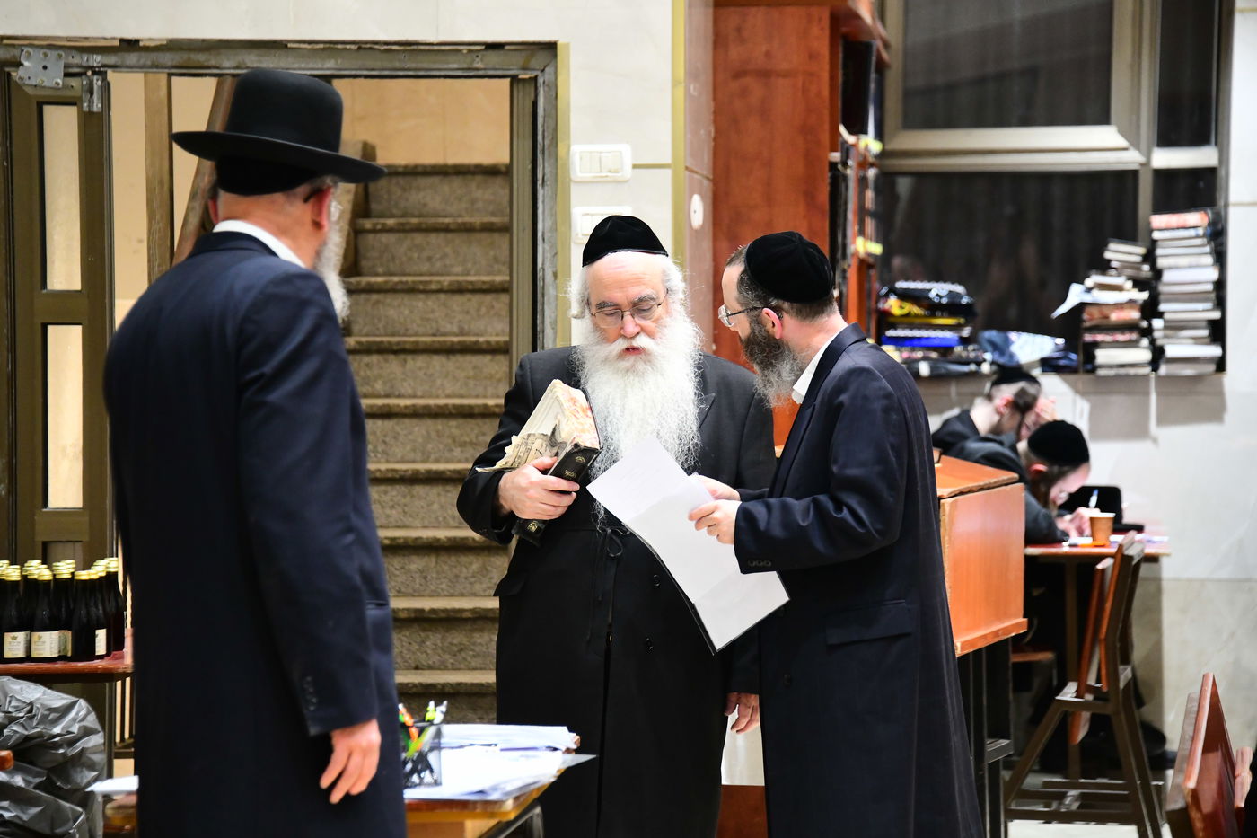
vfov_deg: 9.5
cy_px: 419
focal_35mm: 145
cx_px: 628
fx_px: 5062
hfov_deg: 14.2
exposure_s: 1/100
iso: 4000
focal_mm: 145
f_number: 5.6
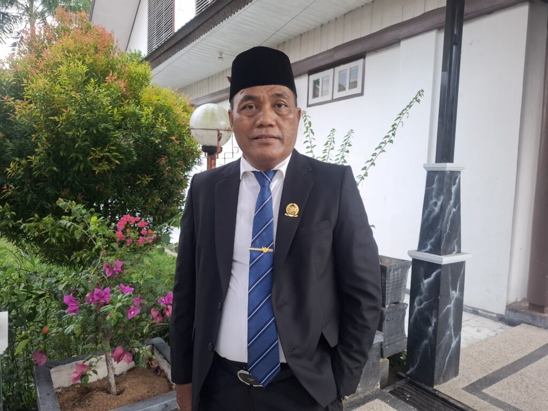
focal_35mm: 23
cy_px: 206
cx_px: 274
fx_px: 364
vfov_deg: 58.9
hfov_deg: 73.9
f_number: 1.8
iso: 250
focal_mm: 5.54
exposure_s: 1/50
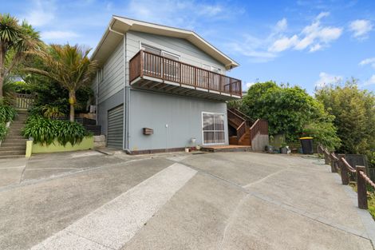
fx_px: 172
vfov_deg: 72.0
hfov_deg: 95.0
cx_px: 188
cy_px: 125
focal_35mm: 16
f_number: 8
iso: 125
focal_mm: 11
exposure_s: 1/100
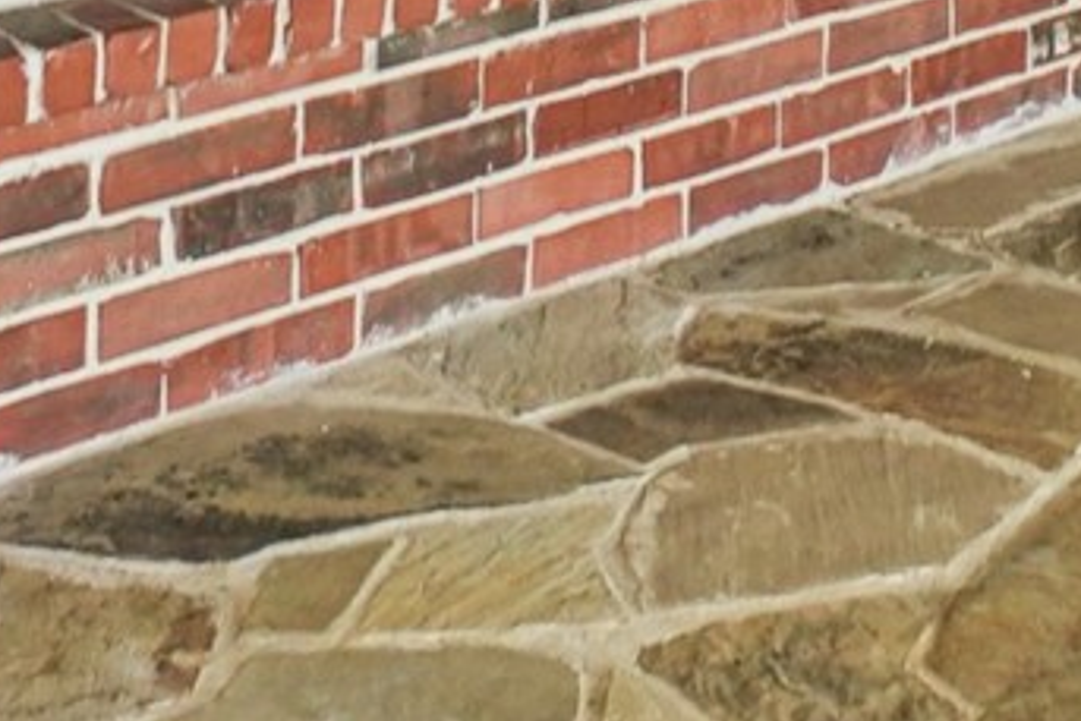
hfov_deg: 21.2
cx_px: 854
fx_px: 2854
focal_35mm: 95
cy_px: -771
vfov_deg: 12.5
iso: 400
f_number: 8
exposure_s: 1/100
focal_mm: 10
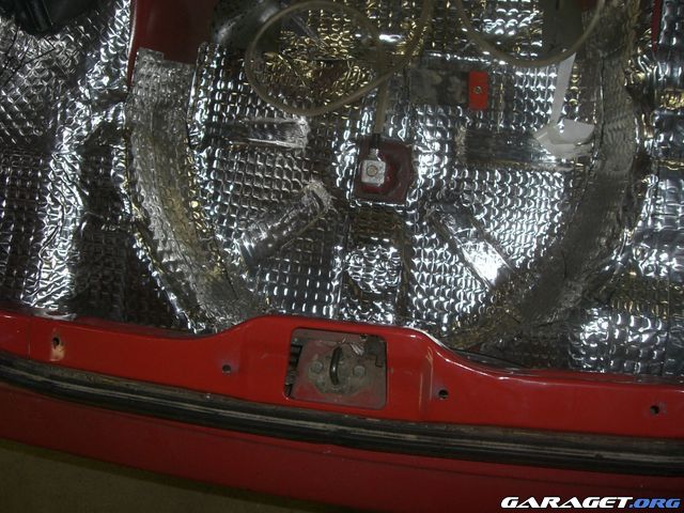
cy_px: 256
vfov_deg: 37.7
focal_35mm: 38
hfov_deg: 49.0
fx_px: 751
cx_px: 342
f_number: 2.7
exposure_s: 1/60
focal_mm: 6.2
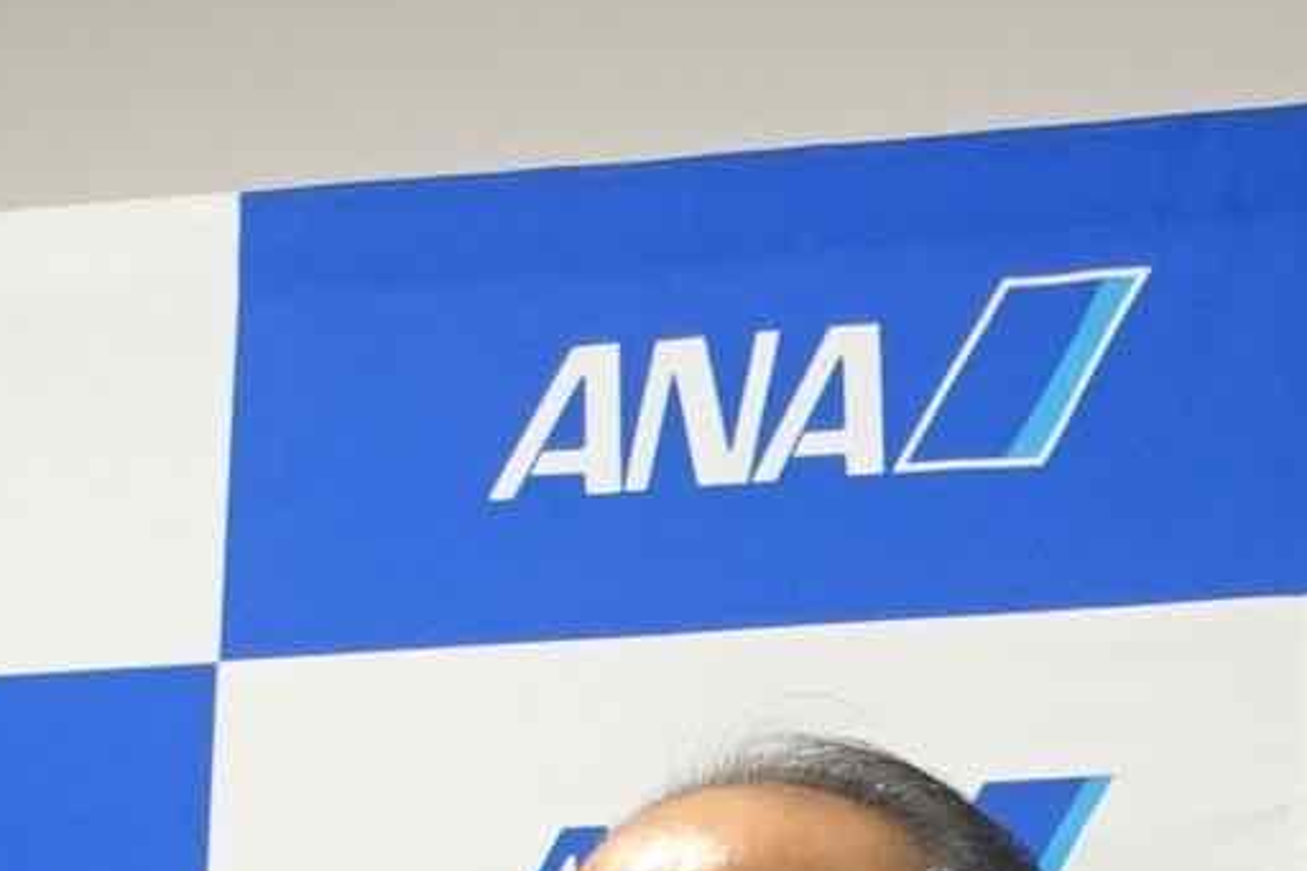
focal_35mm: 243
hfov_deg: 8.4
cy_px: 3236
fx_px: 8819
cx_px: 1294
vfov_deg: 5.1
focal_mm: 11.56
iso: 400
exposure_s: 1/80
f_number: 2.5
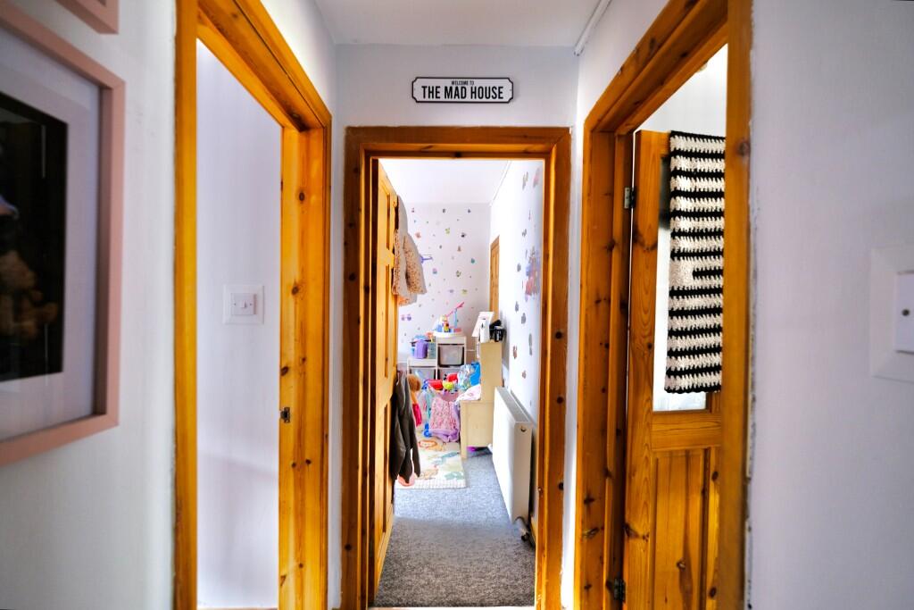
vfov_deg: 77.3
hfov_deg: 100.4
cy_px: 305
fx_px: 381
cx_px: 457
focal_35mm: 15
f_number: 4
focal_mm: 10
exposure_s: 1/5
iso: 160
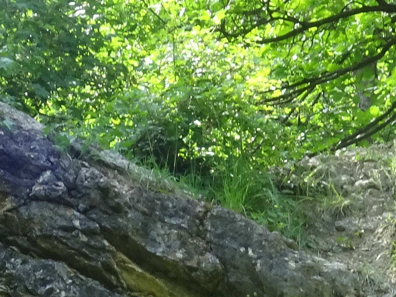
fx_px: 2905
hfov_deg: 7.8
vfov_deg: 5.8
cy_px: 358
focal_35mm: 254
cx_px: 140
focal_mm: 10.59
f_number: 4.5
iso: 160
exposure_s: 1/80
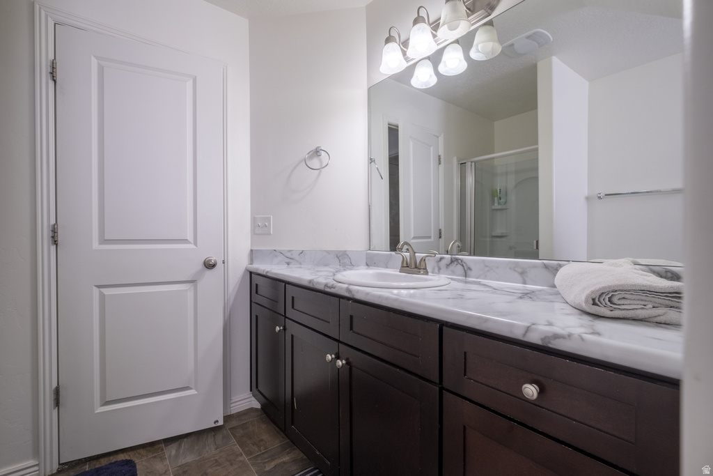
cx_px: 356
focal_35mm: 15
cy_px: 238
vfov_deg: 77.3
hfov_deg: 100.4
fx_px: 297
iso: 500
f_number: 6.4
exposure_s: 1/100
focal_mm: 10
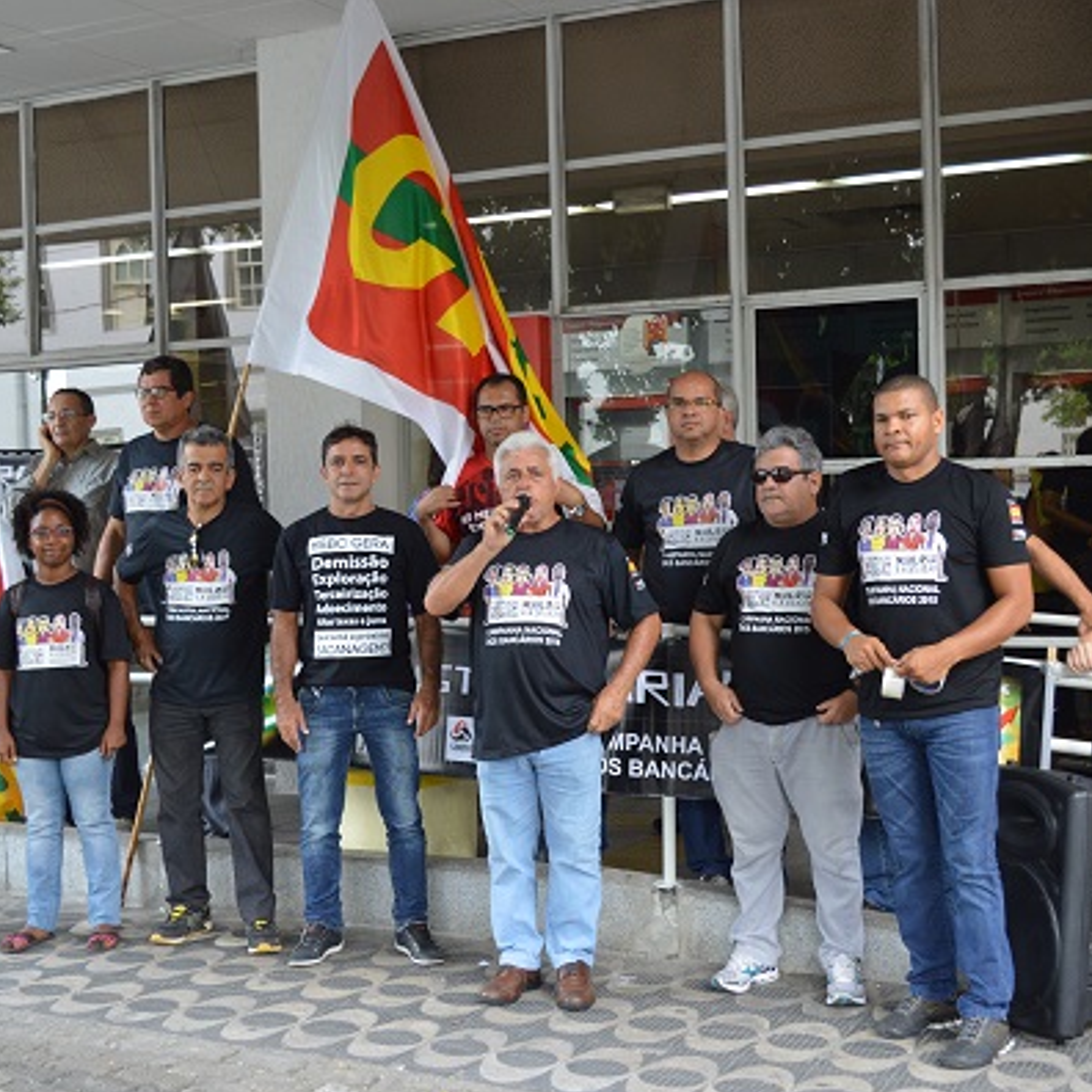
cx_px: 516
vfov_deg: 33.4
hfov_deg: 33.4
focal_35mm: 51
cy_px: 556
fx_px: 1820
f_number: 4.2
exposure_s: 1/60
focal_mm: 26
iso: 400
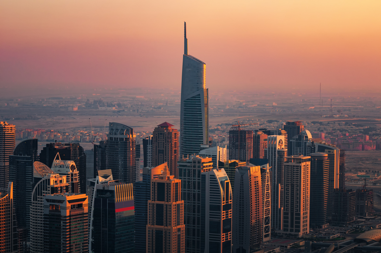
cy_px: 126
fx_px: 1110
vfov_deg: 13.0
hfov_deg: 19.5
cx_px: 190
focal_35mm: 105
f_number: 8
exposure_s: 1/60
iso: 100
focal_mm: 70
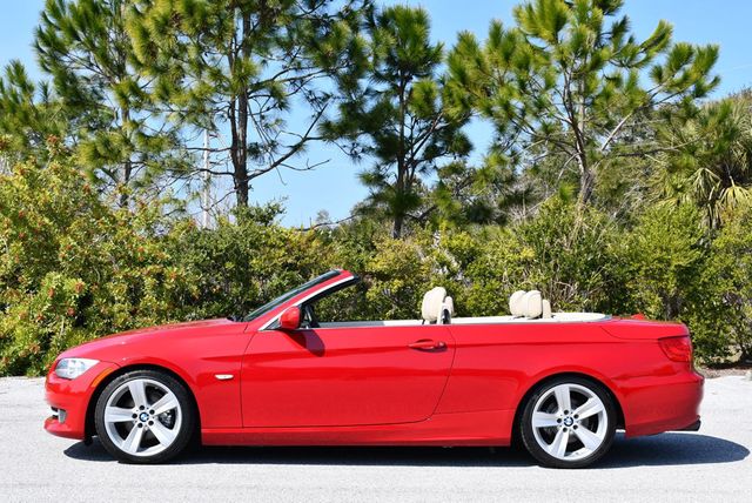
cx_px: 376
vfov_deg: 23.4
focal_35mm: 58
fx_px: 1213
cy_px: 252
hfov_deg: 34.5
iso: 125
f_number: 8
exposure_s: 1/250
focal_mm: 29
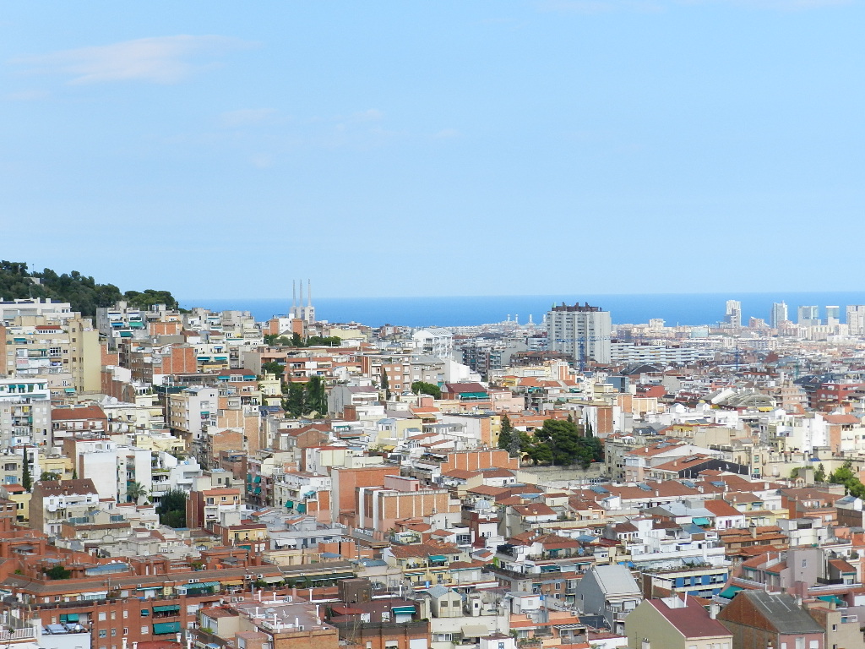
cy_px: 324
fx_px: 2099
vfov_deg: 17.6
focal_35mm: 84
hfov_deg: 23.3
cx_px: 432
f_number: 4.4
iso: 160
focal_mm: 14.9
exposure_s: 1/1000
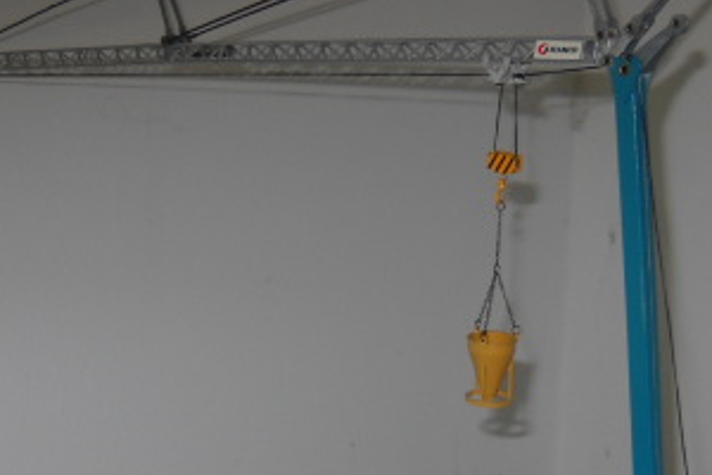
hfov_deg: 22.3
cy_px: 542
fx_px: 1800
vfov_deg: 14.6
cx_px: 273
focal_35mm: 91
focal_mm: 6.72
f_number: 3.1
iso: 64
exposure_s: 1/30
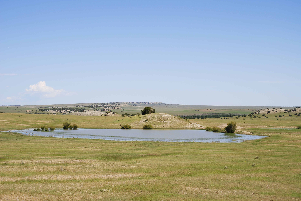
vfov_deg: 16.6
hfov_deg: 24.6
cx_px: 150
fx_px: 691
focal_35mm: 82
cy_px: 100
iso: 110
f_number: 10
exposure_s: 1/250
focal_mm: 55
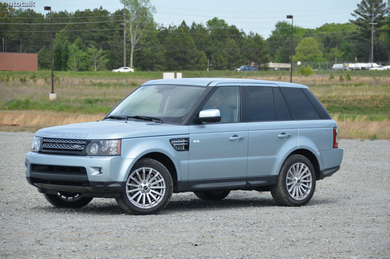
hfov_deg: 14.4
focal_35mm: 142
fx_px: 1541
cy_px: 130
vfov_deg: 9.6
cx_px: 195
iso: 400
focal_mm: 95
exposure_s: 1/1000
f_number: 5.3
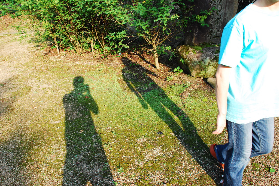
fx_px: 233
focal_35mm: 30
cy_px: 93
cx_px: 140
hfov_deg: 61.9
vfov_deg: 43.7
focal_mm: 20
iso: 320
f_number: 6.3
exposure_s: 1/125
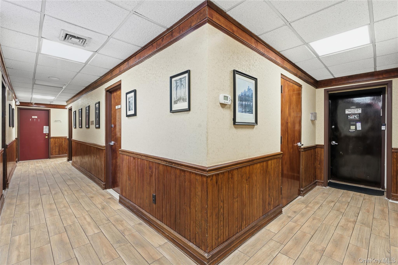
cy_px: 132
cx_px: 199
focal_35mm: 16
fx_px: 177
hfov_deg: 96.7
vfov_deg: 73.7
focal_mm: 16
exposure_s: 1/6
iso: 100
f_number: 8
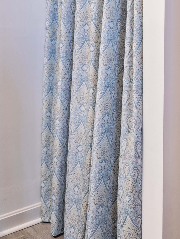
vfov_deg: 35.0
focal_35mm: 52
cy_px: 31
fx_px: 361
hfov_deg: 27.9
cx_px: 119
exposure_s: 1/3
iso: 100
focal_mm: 18
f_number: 4
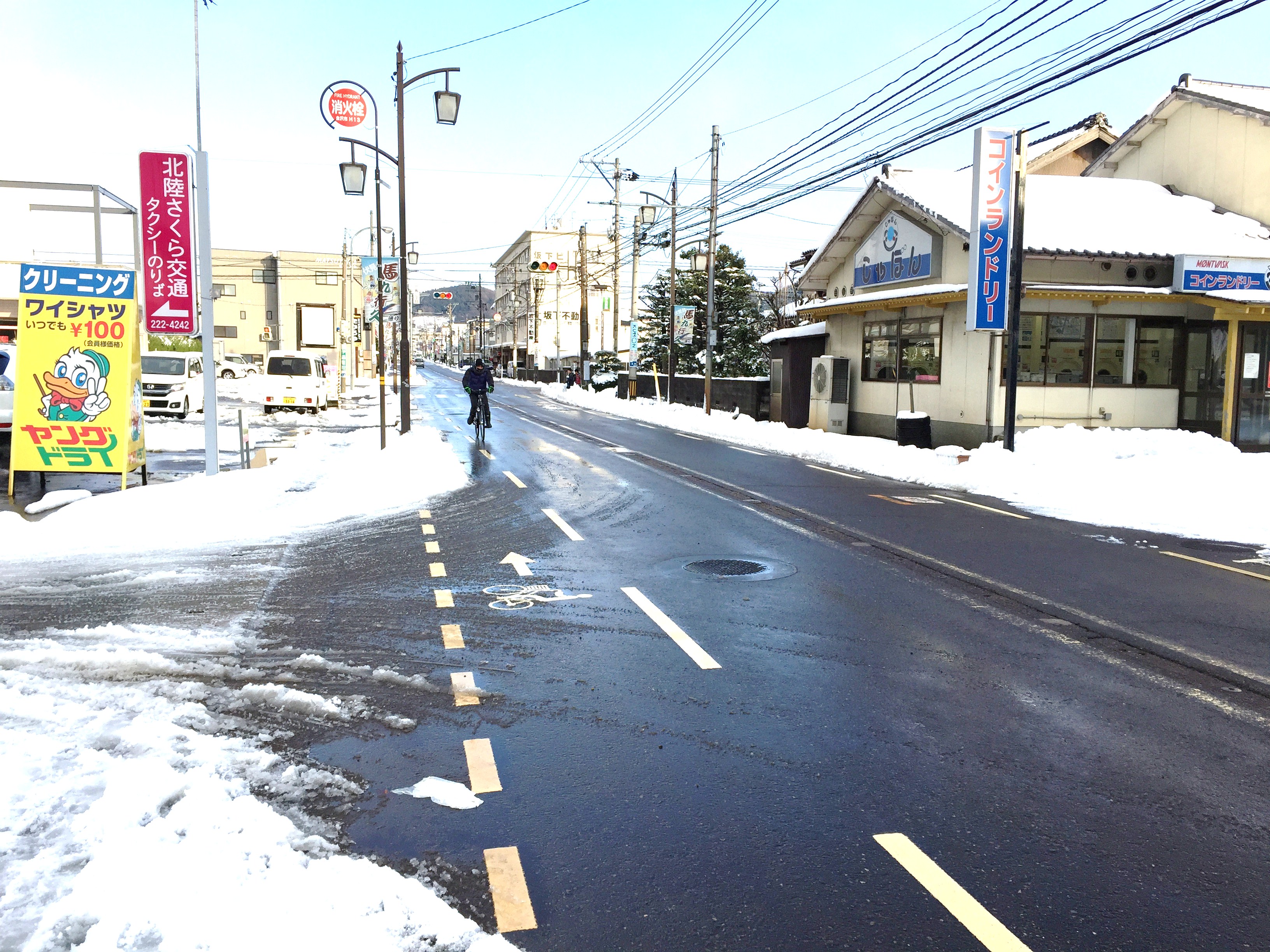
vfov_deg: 48.2
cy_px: 476
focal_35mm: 29
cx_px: 635
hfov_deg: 61.7
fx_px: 1064
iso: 32
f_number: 2.2
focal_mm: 4.15
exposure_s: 1/1130
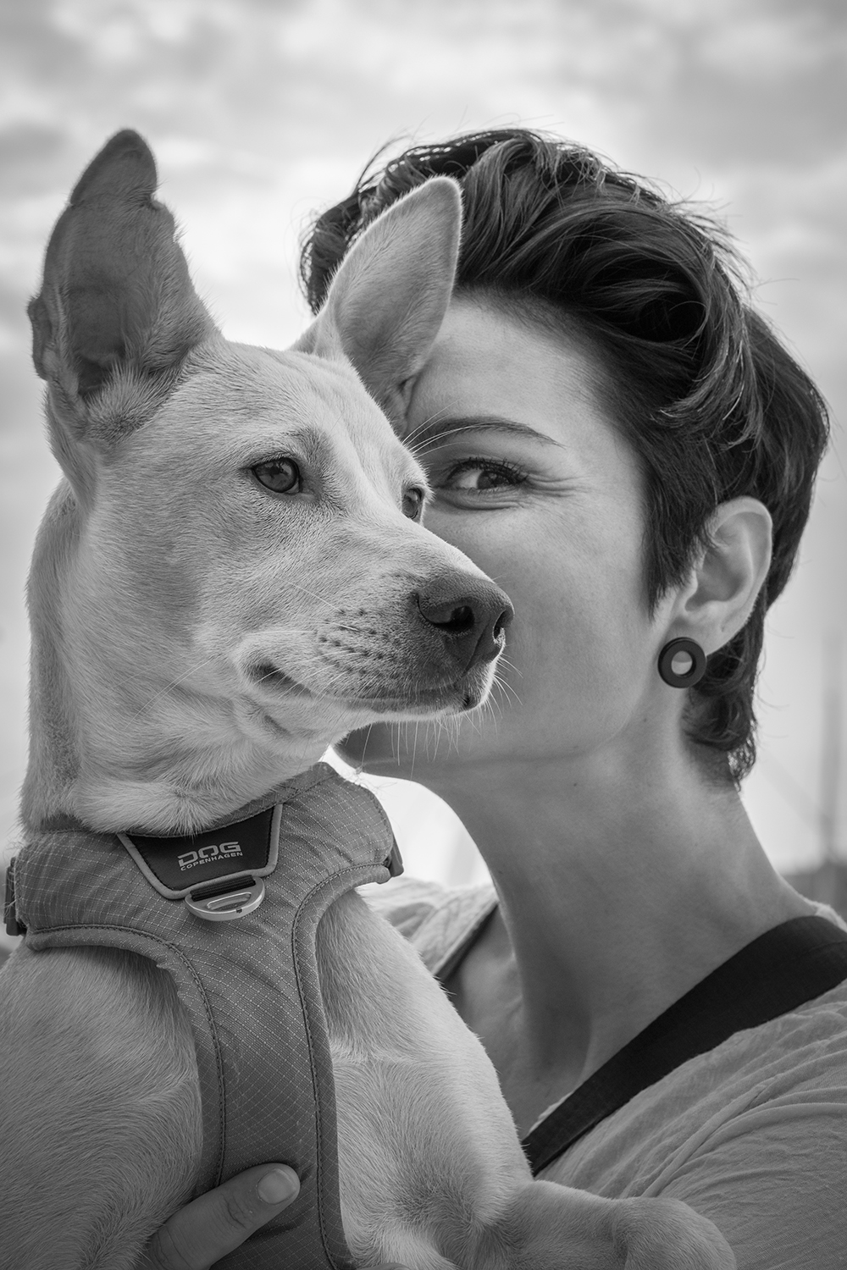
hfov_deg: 21.9
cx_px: 424
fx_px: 2188
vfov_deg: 32.4
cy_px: 635
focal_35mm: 62
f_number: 8
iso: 125
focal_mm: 62
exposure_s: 1/200
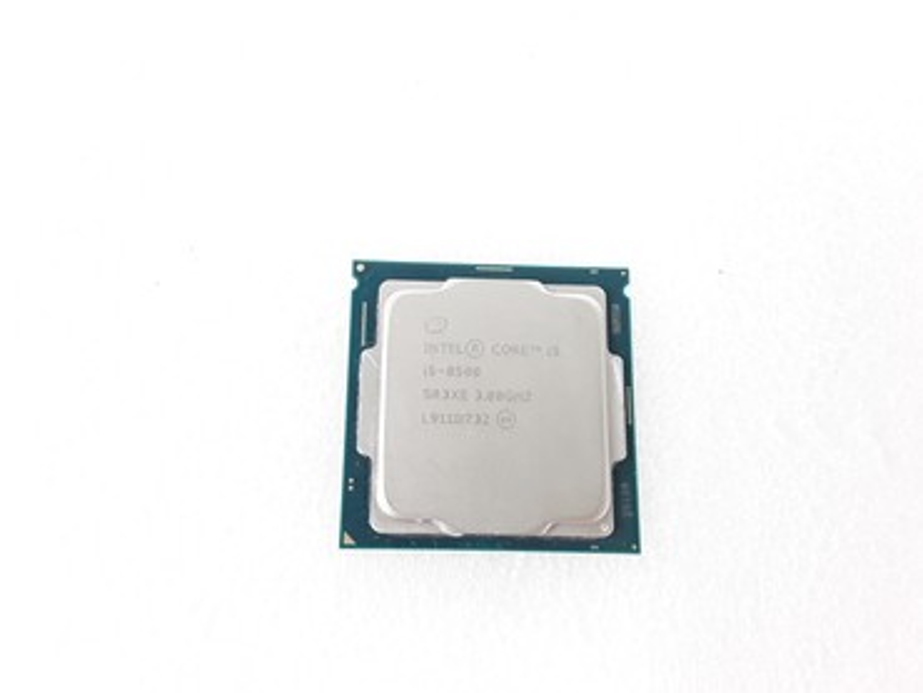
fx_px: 720
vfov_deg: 51.4
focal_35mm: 27
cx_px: 462
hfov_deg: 65.3
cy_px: 346
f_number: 1.9
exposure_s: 1/33
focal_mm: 2.91
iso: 100
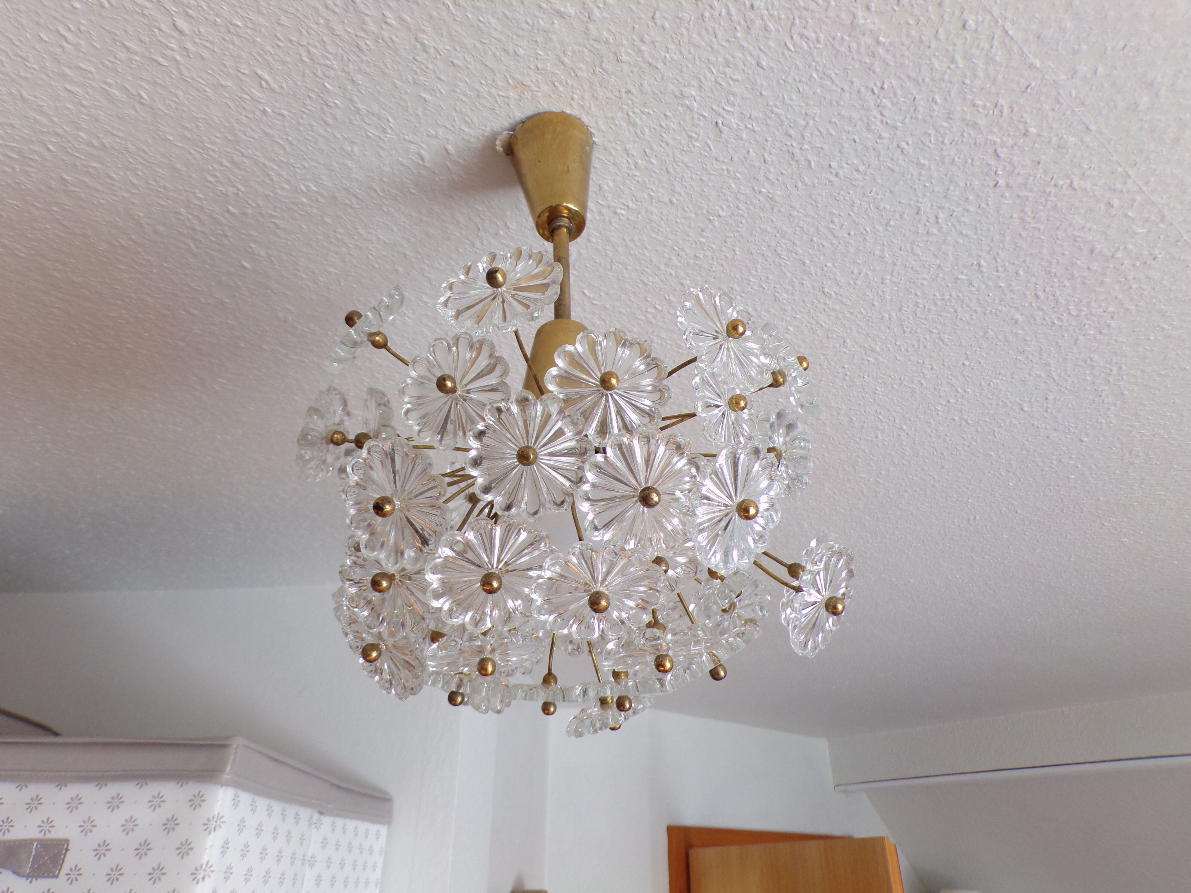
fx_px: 826
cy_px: 446
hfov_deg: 71.6
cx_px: 596
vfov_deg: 56.8
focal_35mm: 24
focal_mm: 4.3
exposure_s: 1/34
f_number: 3
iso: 115
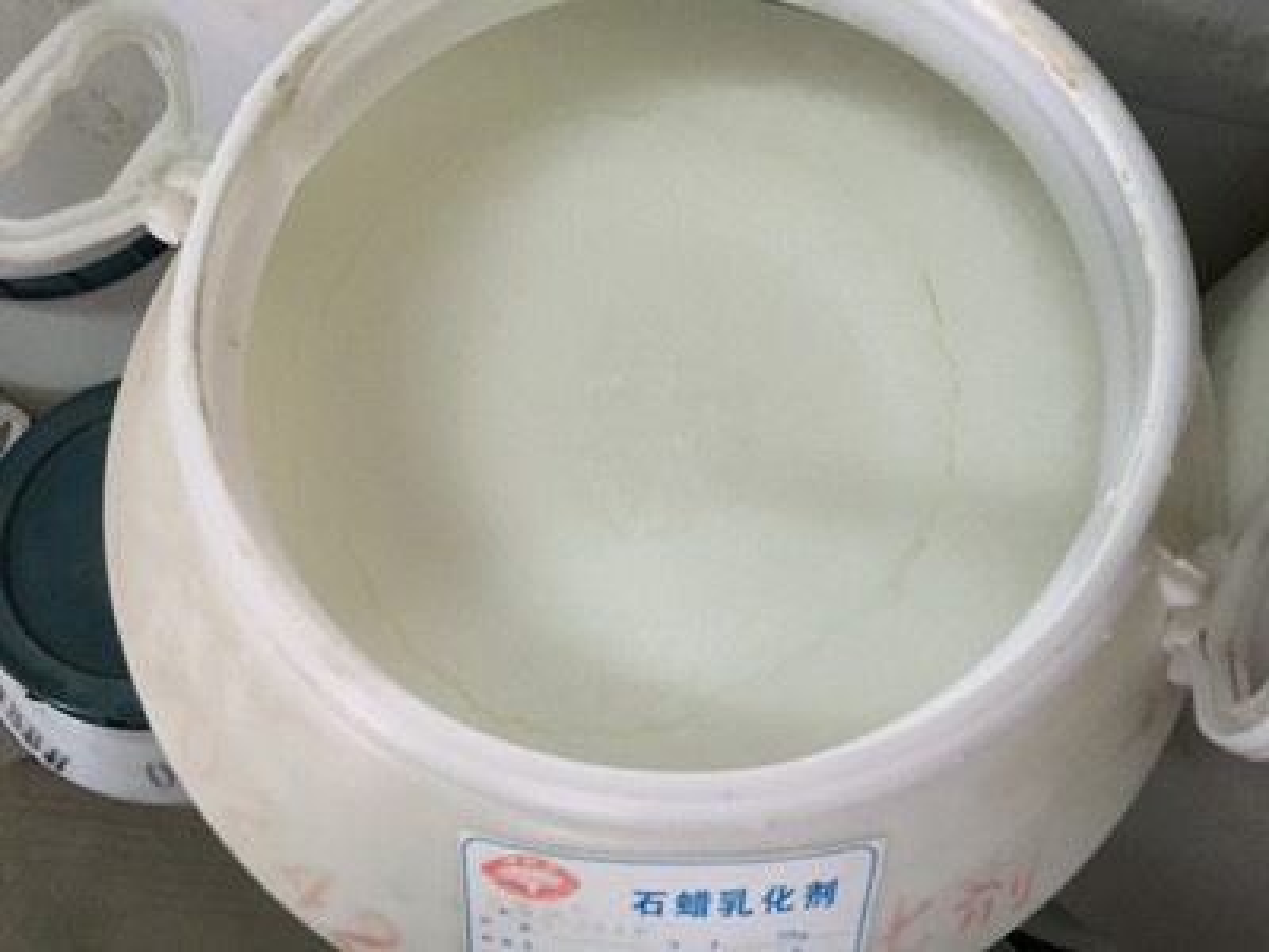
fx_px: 1063
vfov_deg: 48.2
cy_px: 476
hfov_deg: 61.7
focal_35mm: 29
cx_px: 634
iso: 125
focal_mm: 4.15
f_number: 2.2
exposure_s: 1/10
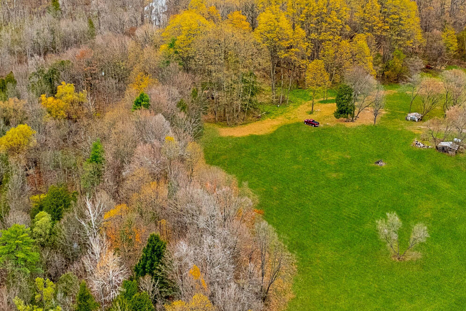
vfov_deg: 18.2
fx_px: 971
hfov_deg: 27.0
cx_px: 197
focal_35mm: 75
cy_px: 152
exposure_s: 1/1000
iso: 210
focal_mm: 12.29
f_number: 2.8
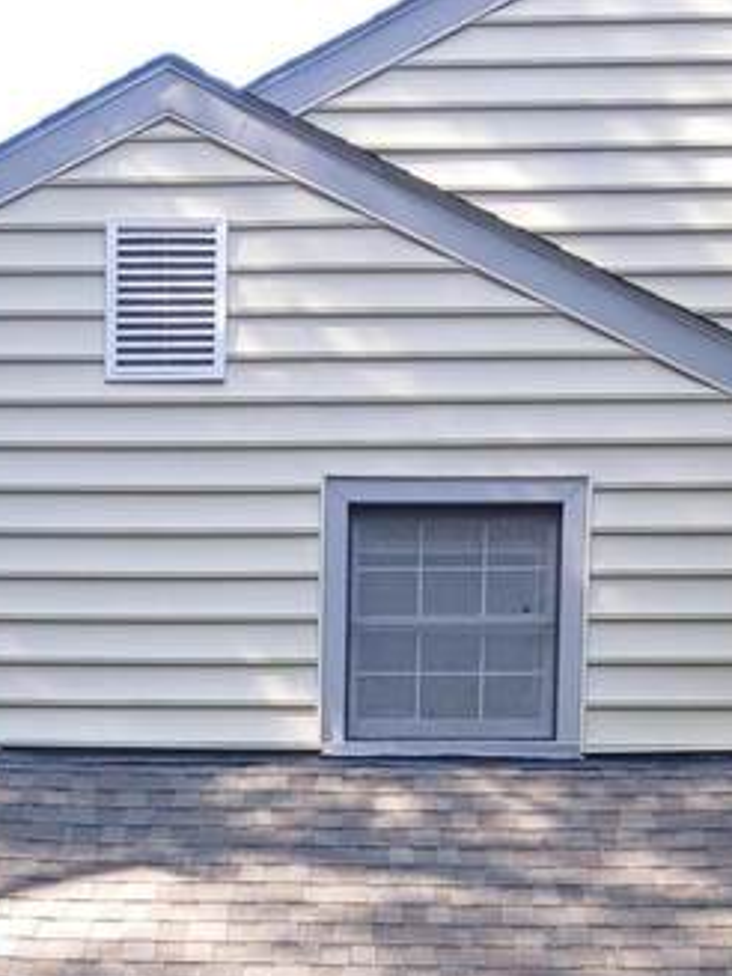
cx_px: 223
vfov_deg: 23.4
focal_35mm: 76
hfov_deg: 19.3
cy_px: 1184
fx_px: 2143
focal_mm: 3.98
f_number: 1.8
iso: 32
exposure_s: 1/100
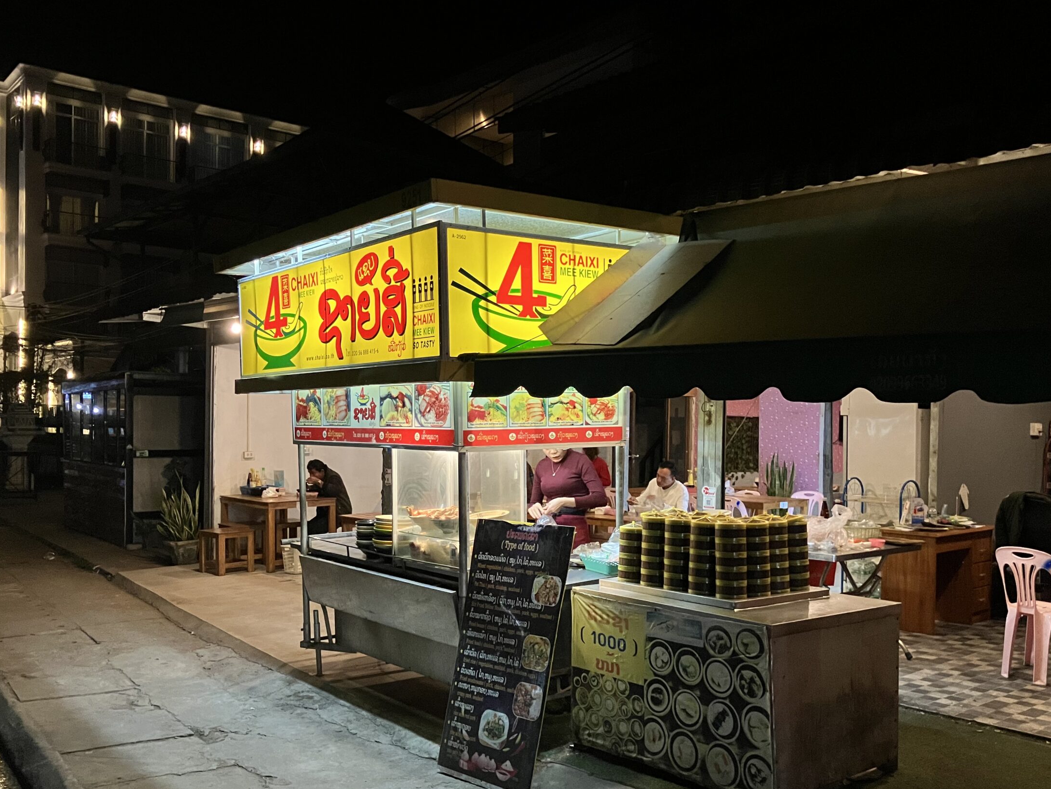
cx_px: 556
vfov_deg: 42.8
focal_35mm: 33
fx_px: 1002
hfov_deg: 55.3
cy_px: 455
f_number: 1.8
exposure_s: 1/50
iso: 320
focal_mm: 3.99
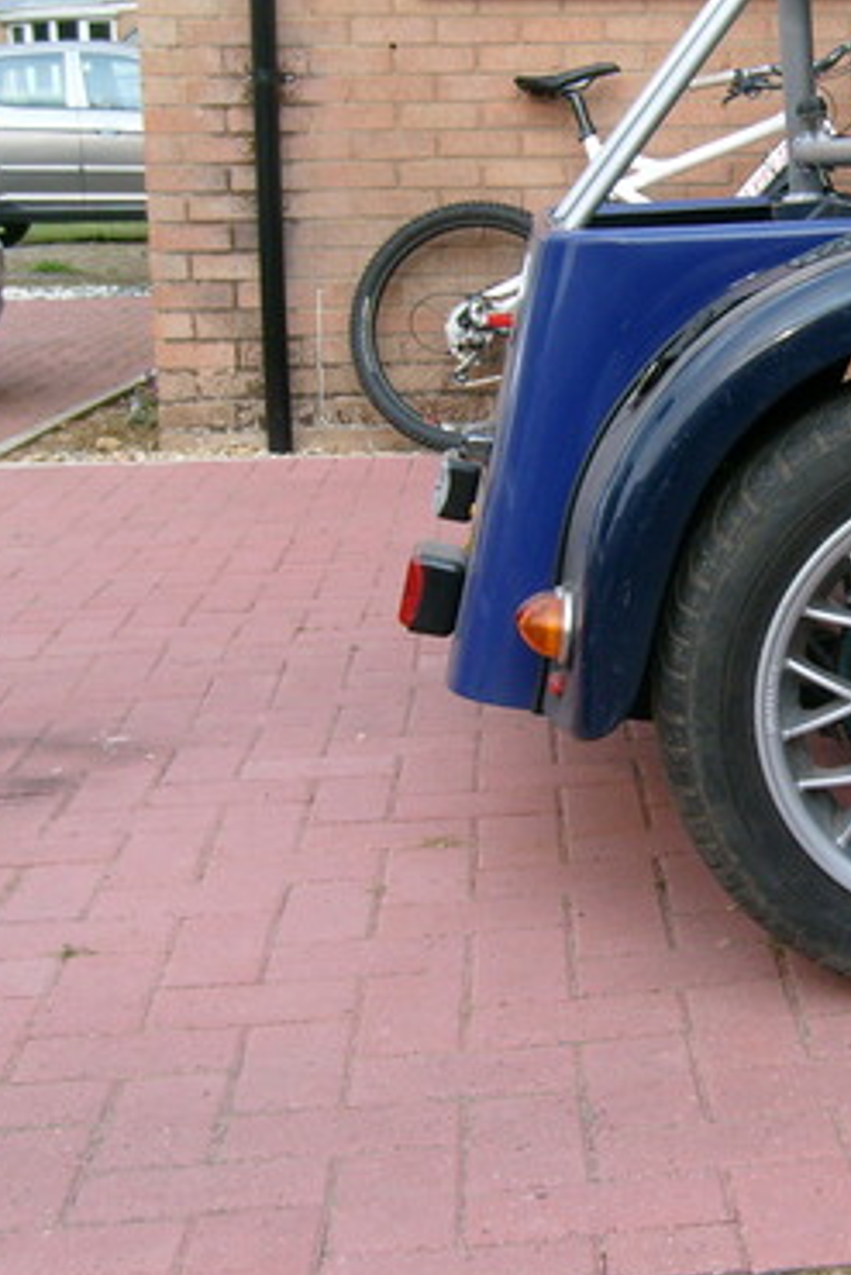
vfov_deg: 31.9
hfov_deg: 20.3
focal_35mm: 63
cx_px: 999
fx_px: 2232
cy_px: 655
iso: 80
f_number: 2.8
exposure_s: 1/250
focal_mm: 5.8
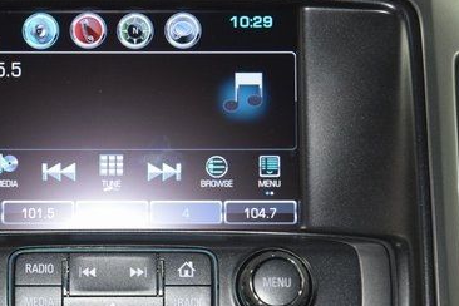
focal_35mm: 147
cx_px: 112
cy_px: 162
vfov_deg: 9.3
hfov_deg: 13.9
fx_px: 1874
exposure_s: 1/60
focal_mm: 56
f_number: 4.5
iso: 2000
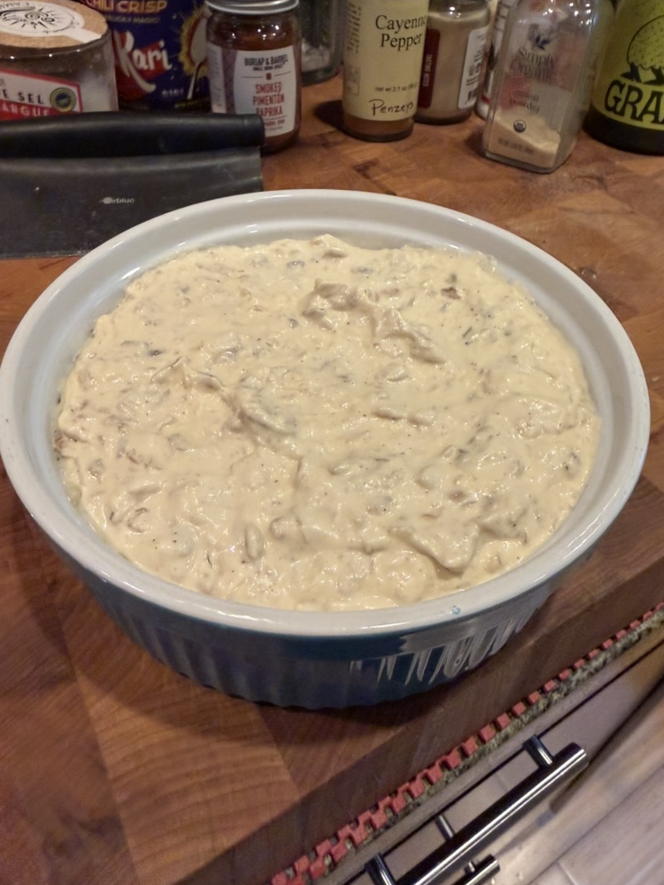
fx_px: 640
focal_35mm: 25
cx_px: 328
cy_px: 427
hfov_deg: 54.9
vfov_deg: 69.4
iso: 320
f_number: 2.2
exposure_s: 1/84
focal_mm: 2.22
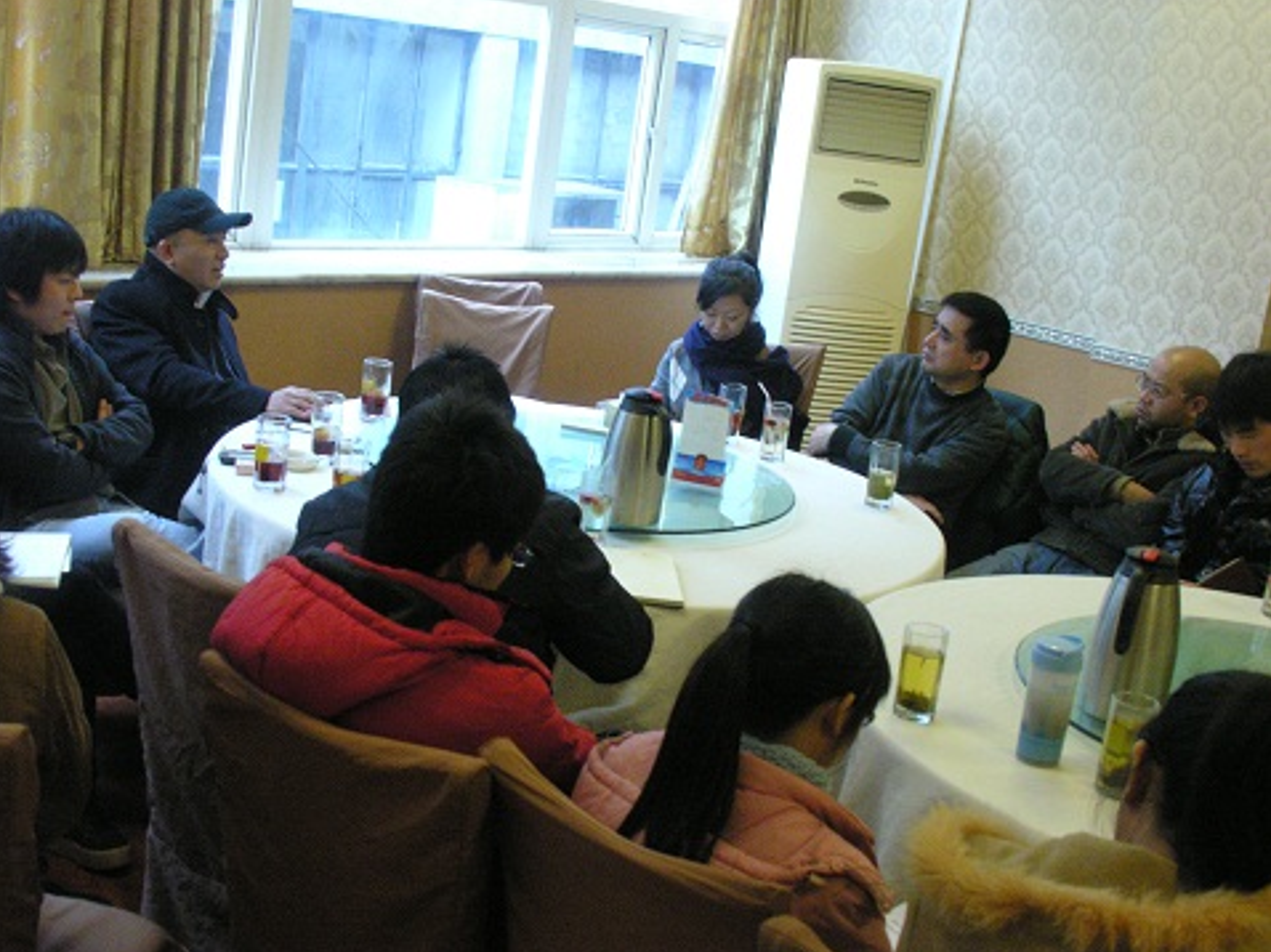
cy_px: 480
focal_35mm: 45
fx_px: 1651
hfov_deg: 42.1
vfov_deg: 32.2
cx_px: 609
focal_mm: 11
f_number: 5.2
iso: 400
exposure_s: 1/15
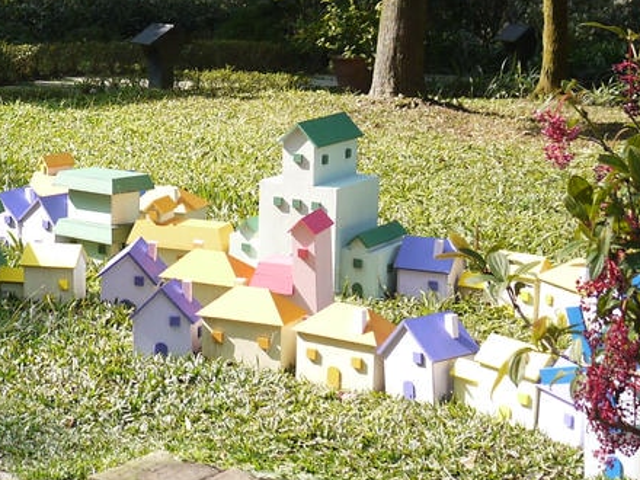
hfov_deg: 17.5
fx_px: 2015
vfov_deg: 13.4
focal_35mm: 109
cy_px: 33
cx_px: -54
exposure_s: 1/1300
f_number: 2.2
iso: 160
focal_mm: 20
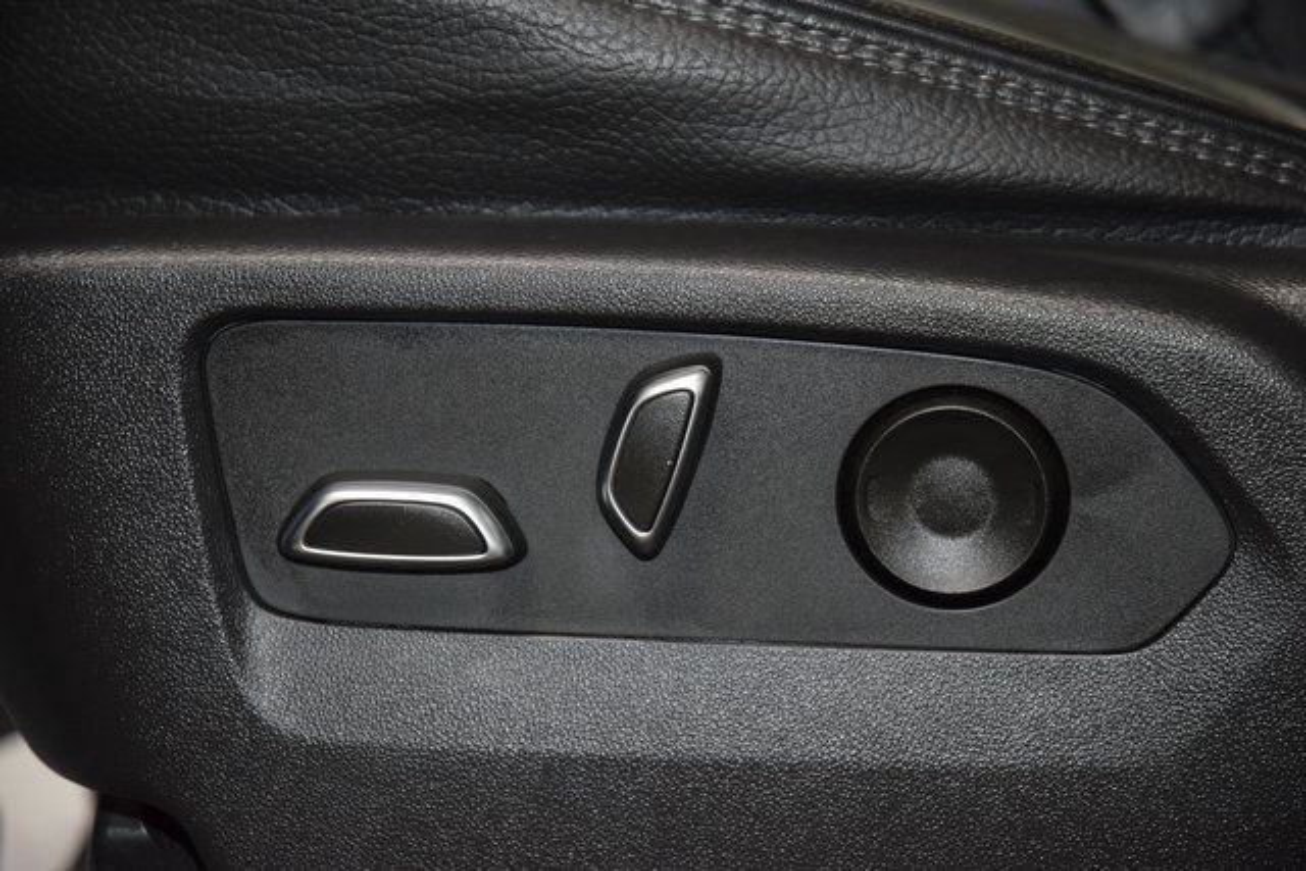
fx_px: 3810
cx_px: 653
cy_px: 436
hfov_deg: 19.5
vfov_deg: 13.0
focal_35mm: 105
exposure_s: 1/60
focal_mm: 70
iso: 1800
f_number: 4.5
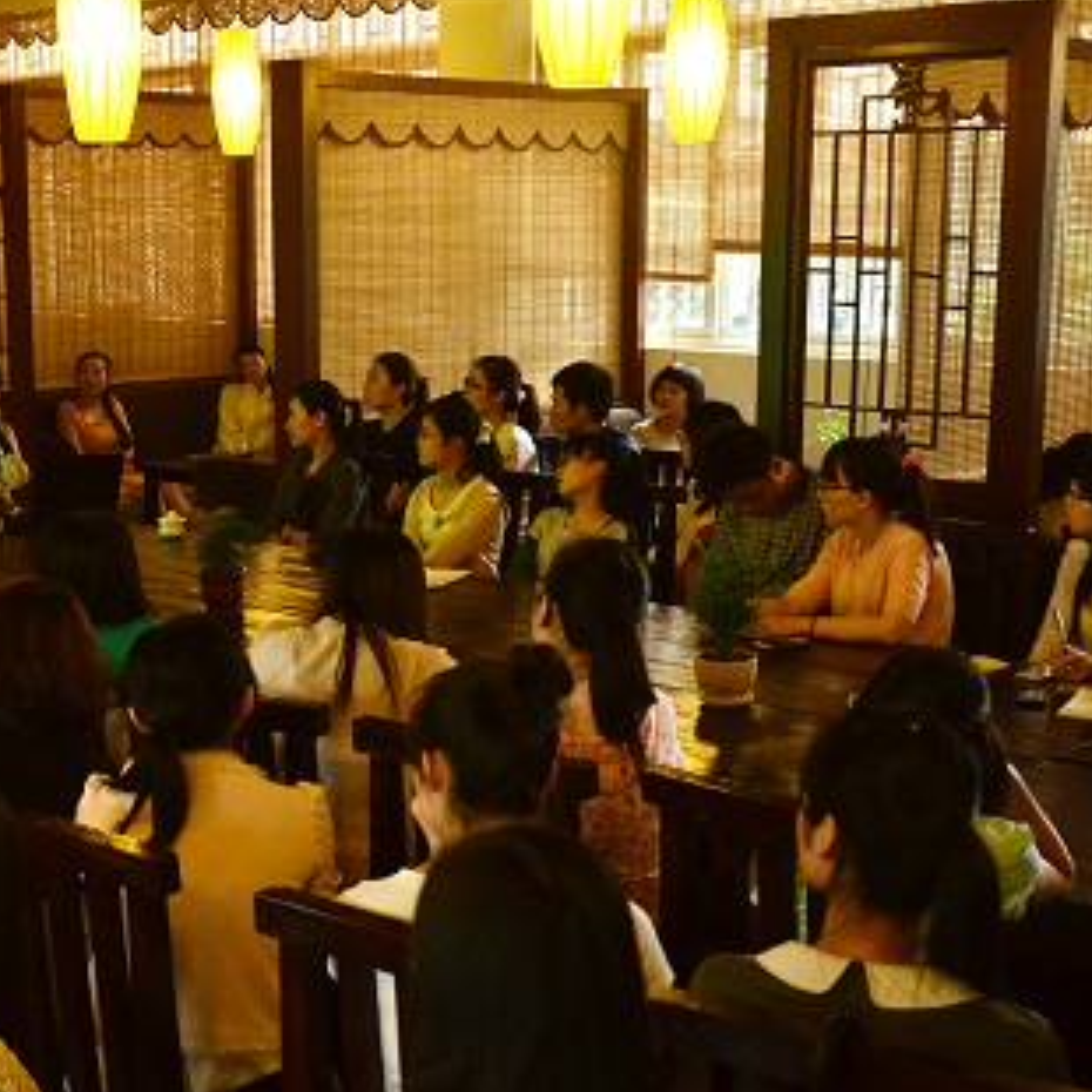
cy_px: 618
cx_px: 324
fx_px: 2106
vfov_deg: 29.0
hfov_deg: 28.8
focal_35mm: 59
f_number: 4.5
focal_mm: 24
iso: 1600
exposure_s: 1/50
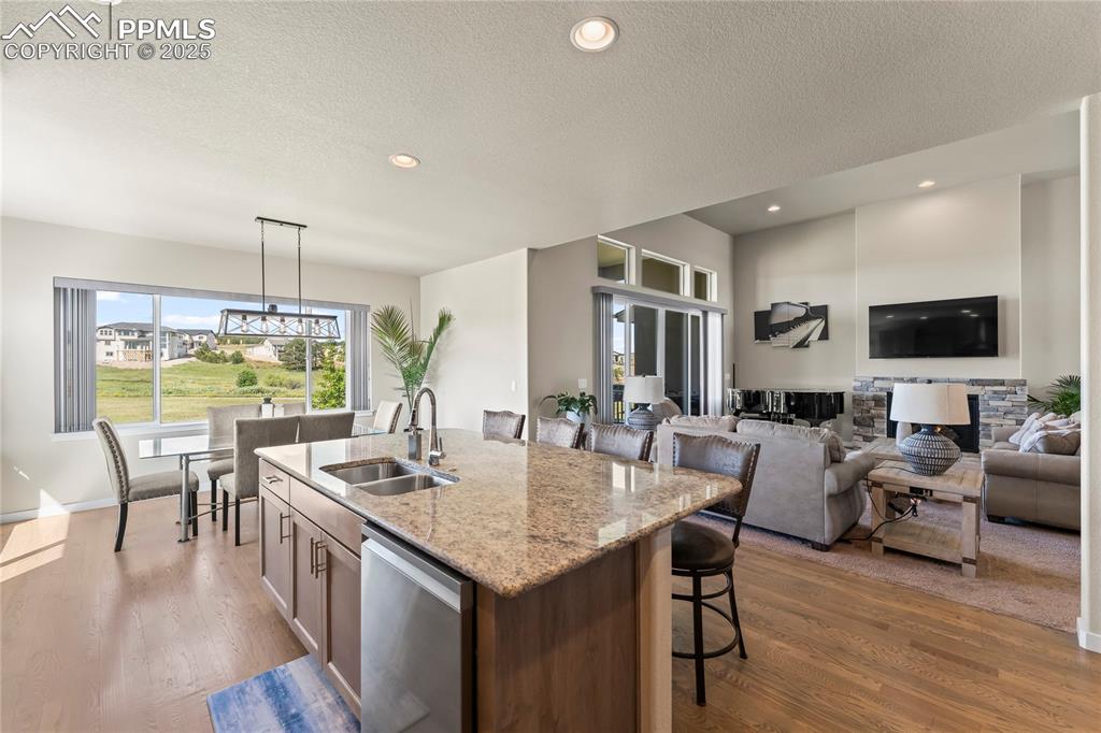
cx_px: 550
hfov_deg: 100.8
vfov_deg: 77.7
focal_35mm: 15
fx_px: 456
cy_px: 366
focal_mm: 14.9
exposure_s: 1/30
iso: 800
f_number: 5.6
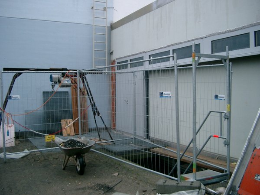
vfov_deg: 38.7
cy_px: 98
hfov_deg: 50.1
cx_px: 130
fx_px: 278
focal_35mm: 37
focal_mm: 7.6
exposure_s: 1/125
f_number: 2.6
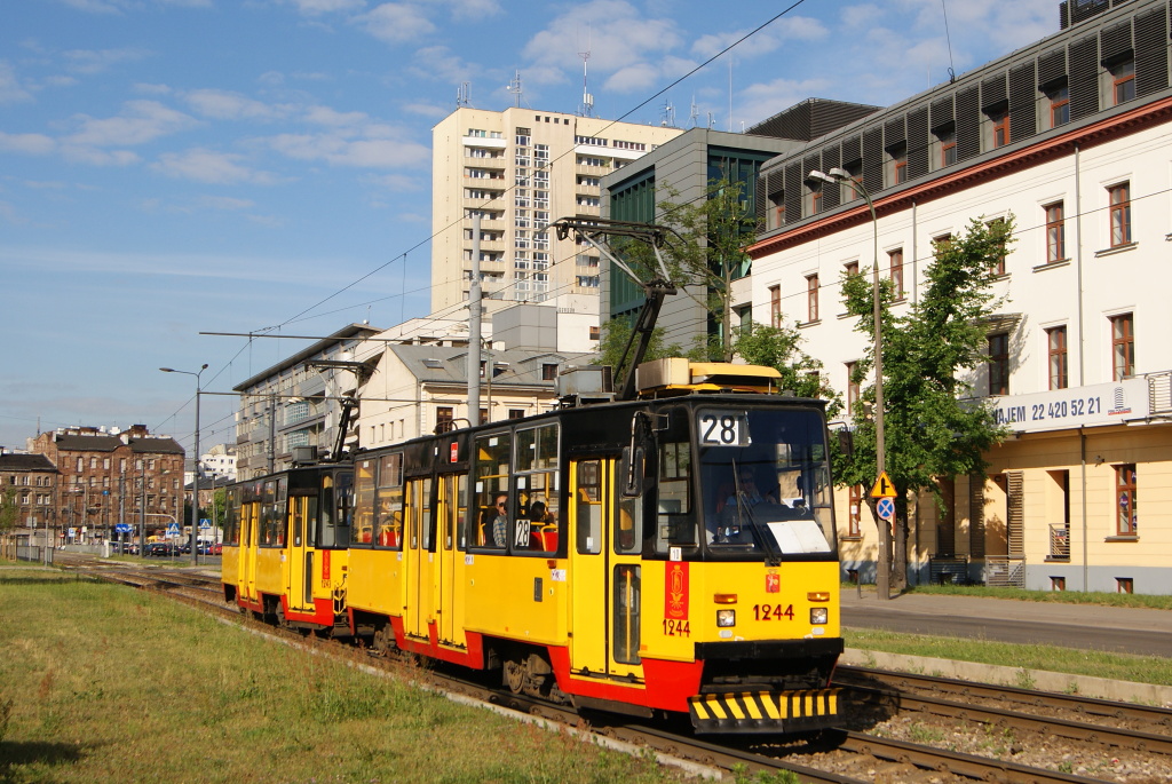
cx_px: 586
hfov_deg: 24.6
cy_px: 392
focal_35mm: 82
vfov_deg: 16.6
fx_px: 2688
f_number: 9
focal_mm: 55
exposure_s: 1/800
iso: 200
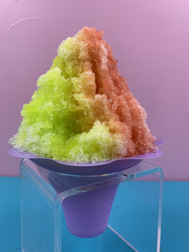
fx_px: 189
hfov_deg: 53.1
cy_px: 126
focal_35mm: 26
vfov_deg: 67.3
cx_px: 94
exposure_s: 1/120
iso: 80
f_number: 1.8
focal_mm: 4.25
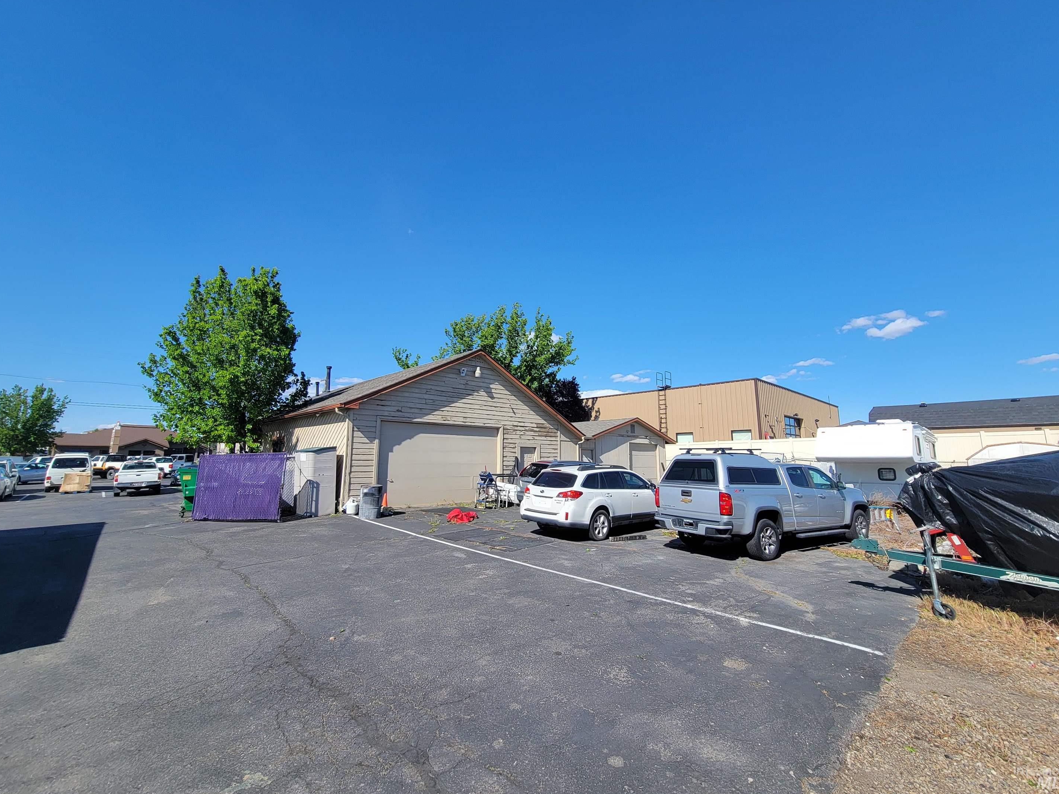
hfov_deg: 102.1
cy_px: 382
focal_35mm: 14
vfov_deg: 85.6
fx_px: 428
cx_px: 529
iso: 50
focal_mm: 2.2
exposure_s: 1/1279
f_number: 2.2
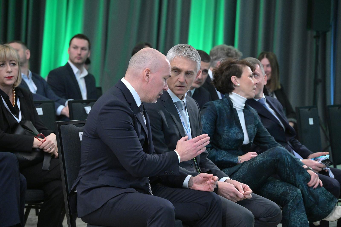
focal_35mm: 120
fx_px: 1137
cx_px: 170
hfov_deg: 17.1
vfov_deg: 11.4
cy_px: 114
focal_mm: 120
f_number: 5
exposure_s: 1/100
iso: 2000
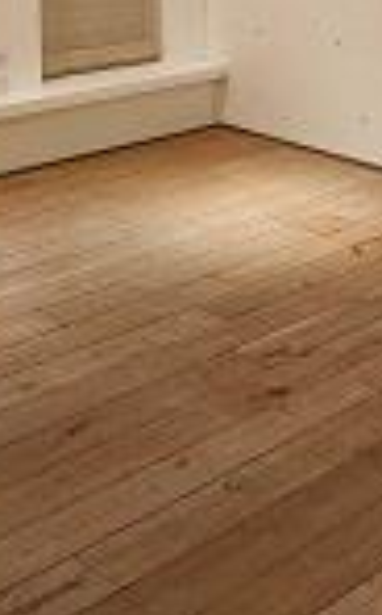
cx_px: 307
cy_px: 4
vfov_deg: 29.2
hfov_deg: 19.4
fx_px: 1104
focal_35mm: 66
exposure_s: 1/60
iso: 800
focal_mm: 5.54
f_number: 1.8
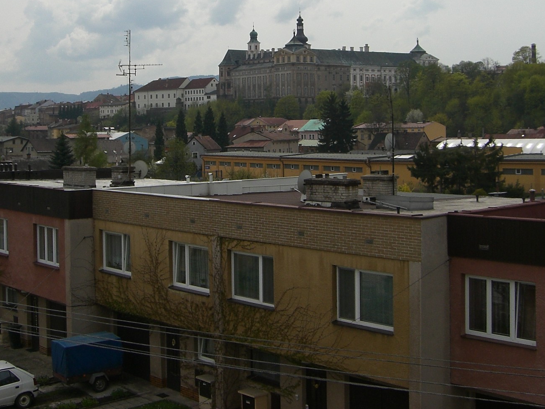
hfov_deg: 32.2
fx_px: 945
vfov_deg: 24.1
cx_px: 255
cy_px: 88
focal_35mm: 60
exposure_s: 1/1250
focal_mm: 6.2
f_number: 4.3
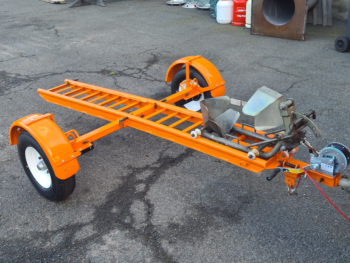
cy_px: 132
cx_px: 175
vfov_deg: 53.1
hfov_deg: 67.3
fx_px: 263
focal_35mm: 26
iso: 50
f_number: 1.8
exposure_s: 1/133
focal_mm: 5.4
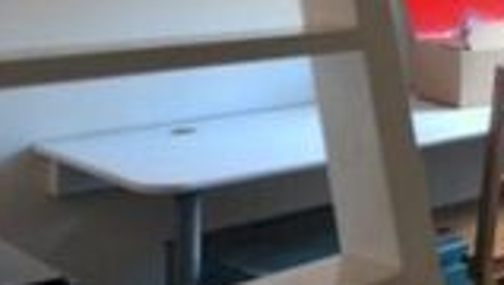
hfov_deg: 24.7
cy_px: -97
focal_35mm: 69
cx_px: 723
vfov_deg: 16.5
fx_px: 924
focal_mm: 10
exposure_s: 1/60
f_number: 3.5
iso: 450
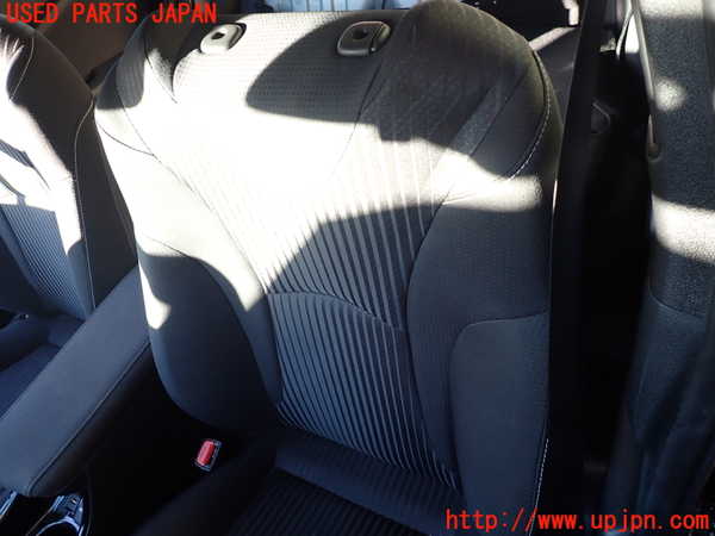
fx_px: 516
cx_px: 358
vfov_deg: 54.9
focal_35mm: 25
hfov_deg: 69.4
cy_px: 268
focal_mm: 4.5
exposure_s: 1/60
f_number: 2
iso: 125
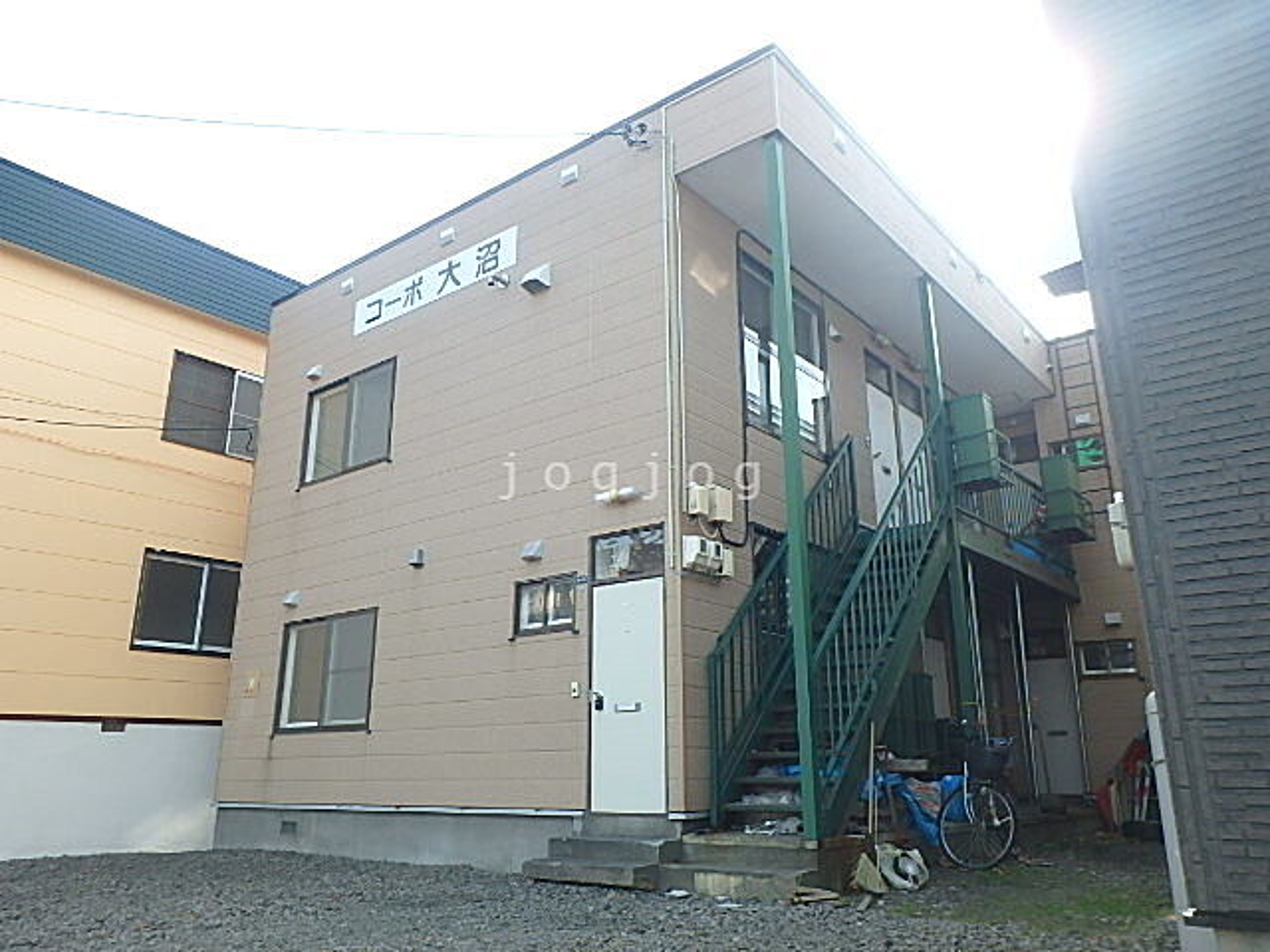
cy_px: 476
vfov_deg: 53.1
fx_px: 954
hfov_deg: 67.3
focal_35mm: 26
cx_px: 635
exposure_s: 1/200
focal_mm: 4.7
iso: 125
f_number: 4.3
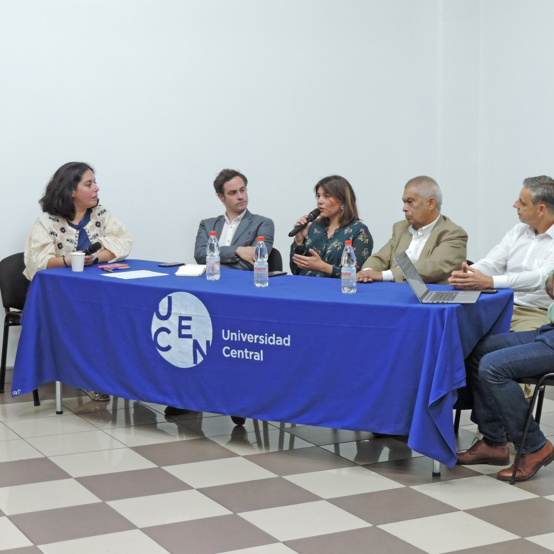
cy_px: 276
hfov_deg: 24.3
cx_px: 345
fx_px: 1286
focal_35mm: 71
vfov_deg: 24.3
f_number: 3.7
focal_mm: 10.7
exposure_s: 1/15
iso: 400
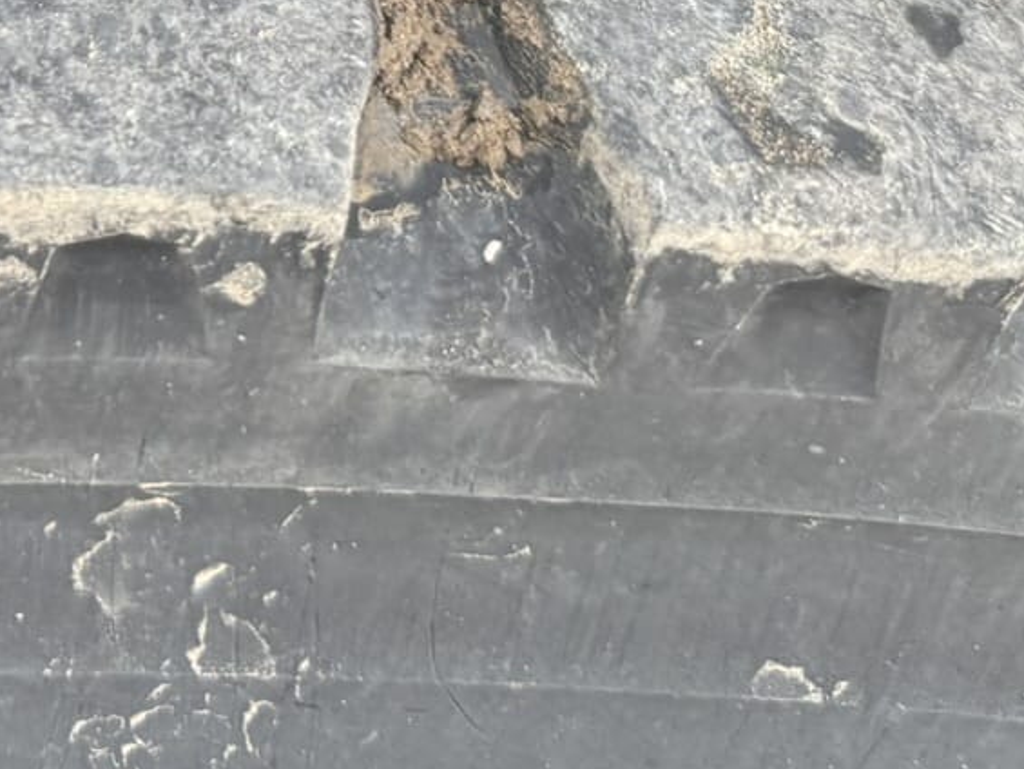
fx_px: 2574
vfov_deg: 14.9
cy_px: -591
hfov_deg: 21.3
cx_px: -130
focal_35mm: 87
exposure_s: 1/75
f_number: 1.78
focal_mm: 6.76
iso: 200
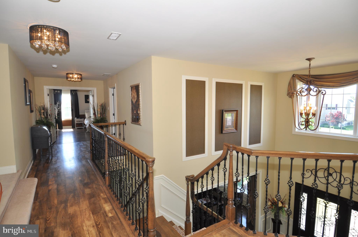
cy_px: 118
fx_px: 179
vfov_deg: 67.2
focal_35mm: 18
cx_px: 179
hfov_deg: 90.1
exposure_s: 1/60
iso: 250
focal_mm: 12
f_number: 4
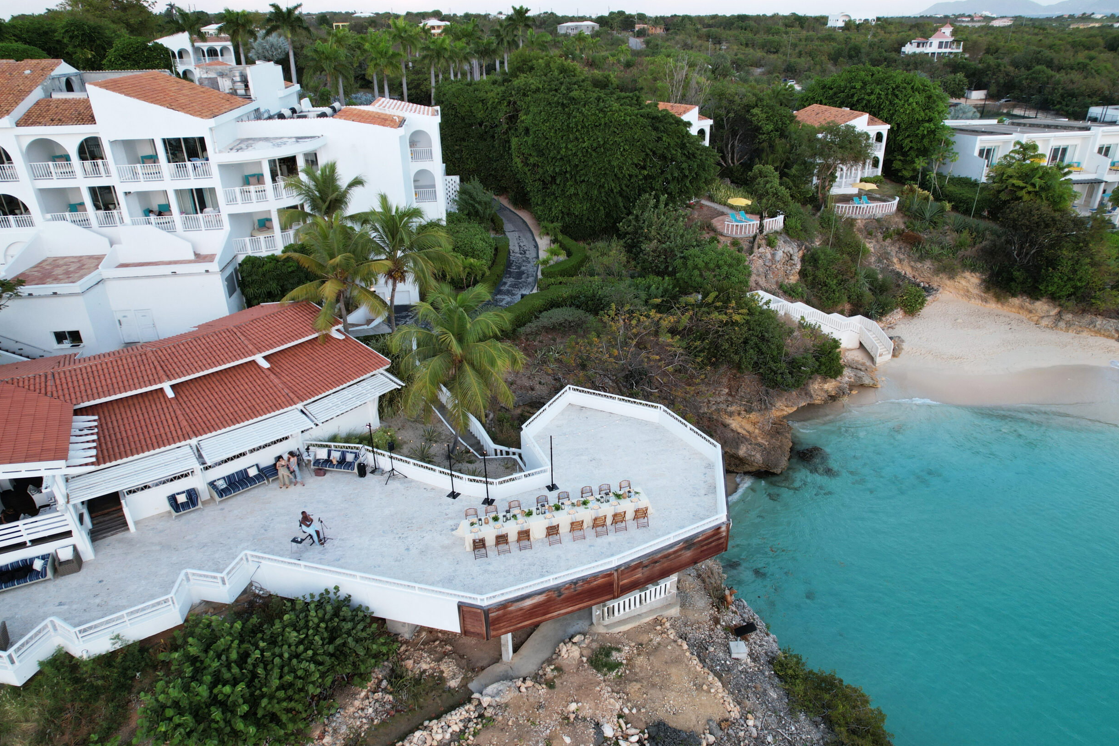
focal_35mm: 23
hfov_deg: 76.1
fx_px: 715
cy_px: 369
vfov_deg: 55.1
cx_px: 568
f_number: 2.8
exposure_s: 1/15
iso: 100
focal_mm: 8.38
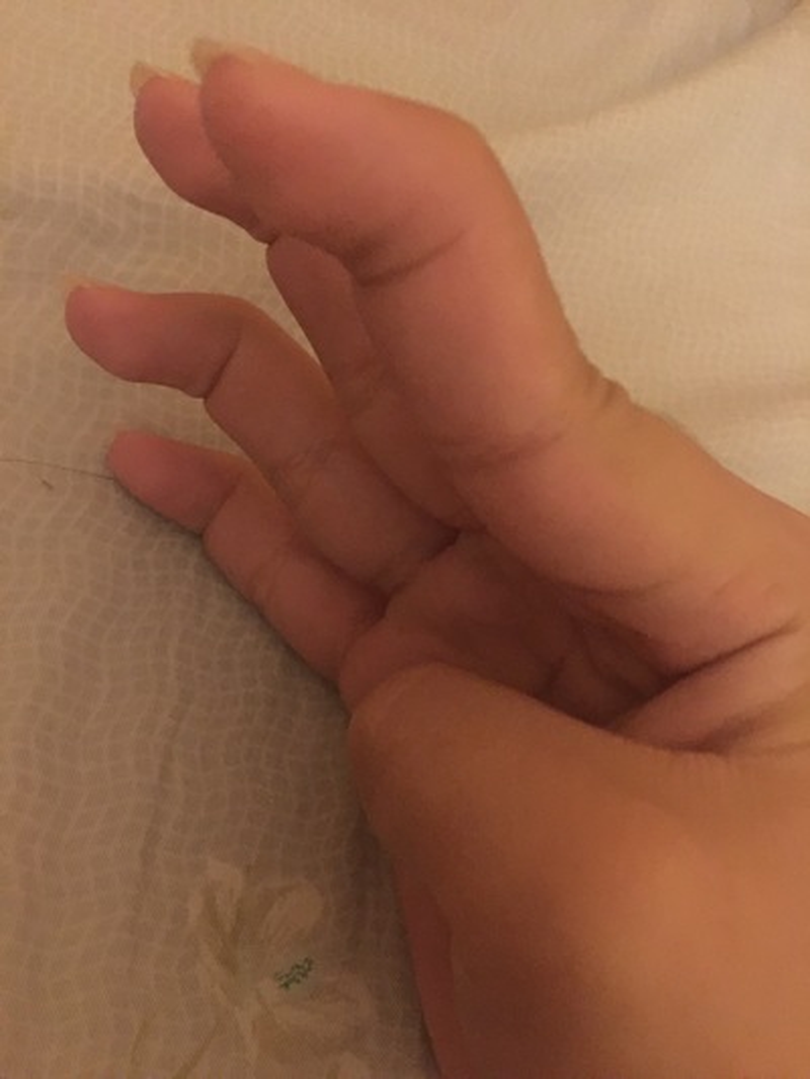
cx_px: 405
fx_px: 904
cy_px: 540
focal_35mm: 29
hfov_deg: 48.2
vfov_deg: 61.6
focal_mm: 4.15
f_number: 2.2
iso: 640
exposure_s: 1/17
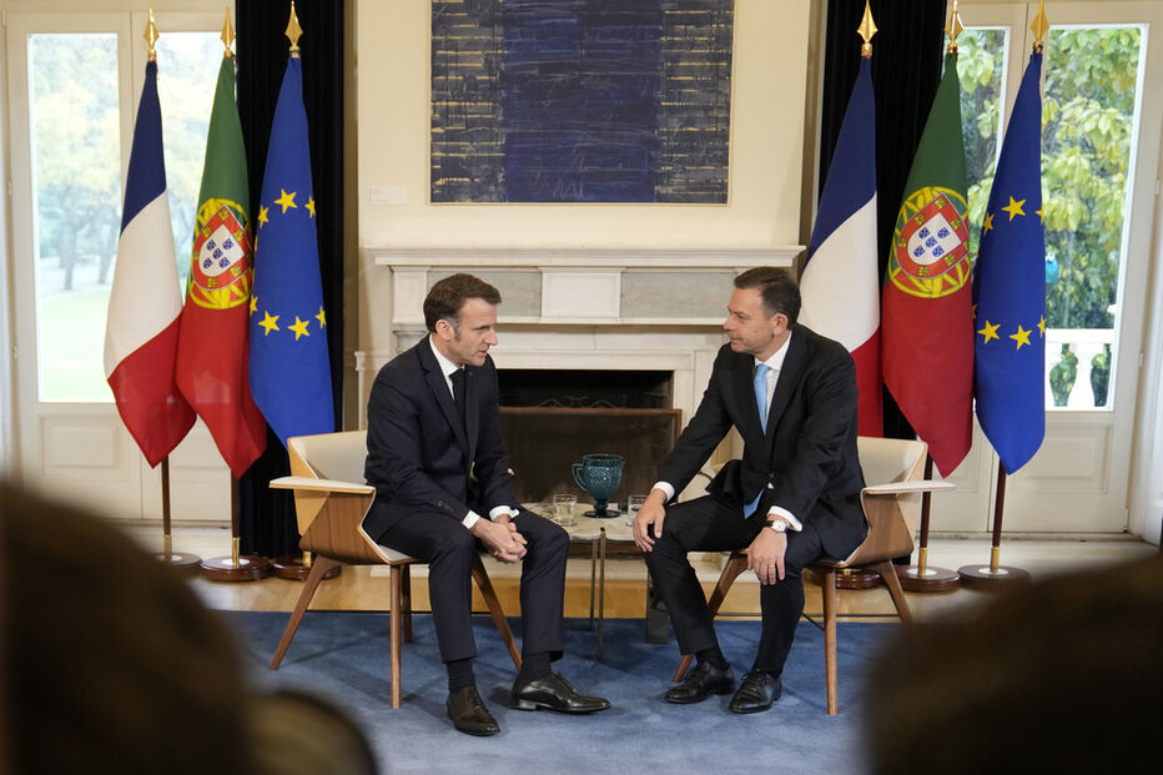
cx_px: 582
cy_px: 388
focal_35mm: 32
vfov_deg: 41.1
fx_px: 1034
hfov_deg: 58.7
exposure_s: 1/400
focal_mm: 32
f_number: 2.8
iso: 1250
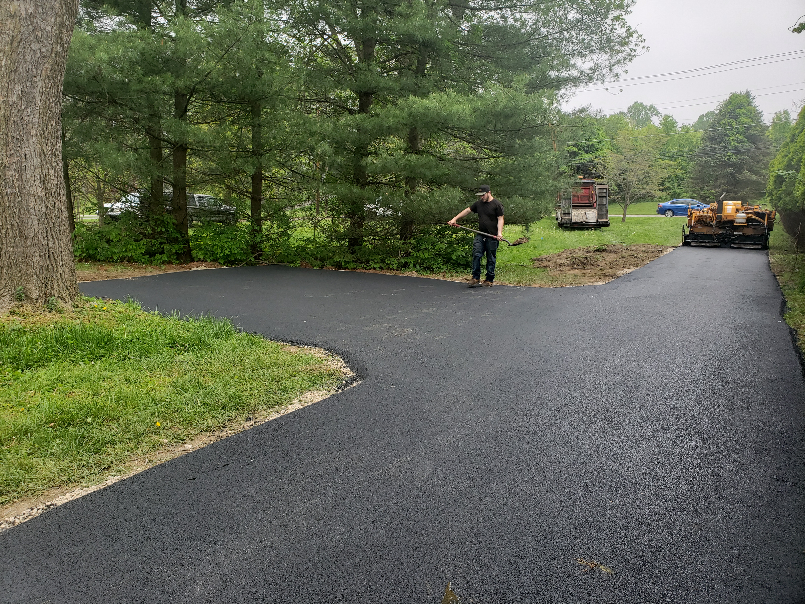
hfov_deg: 67.3
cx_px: 402
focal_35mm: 26
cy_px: 302
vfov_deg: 53.1
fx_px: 605
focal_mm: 4.3
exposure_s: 1/276
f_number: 2.4
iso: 50
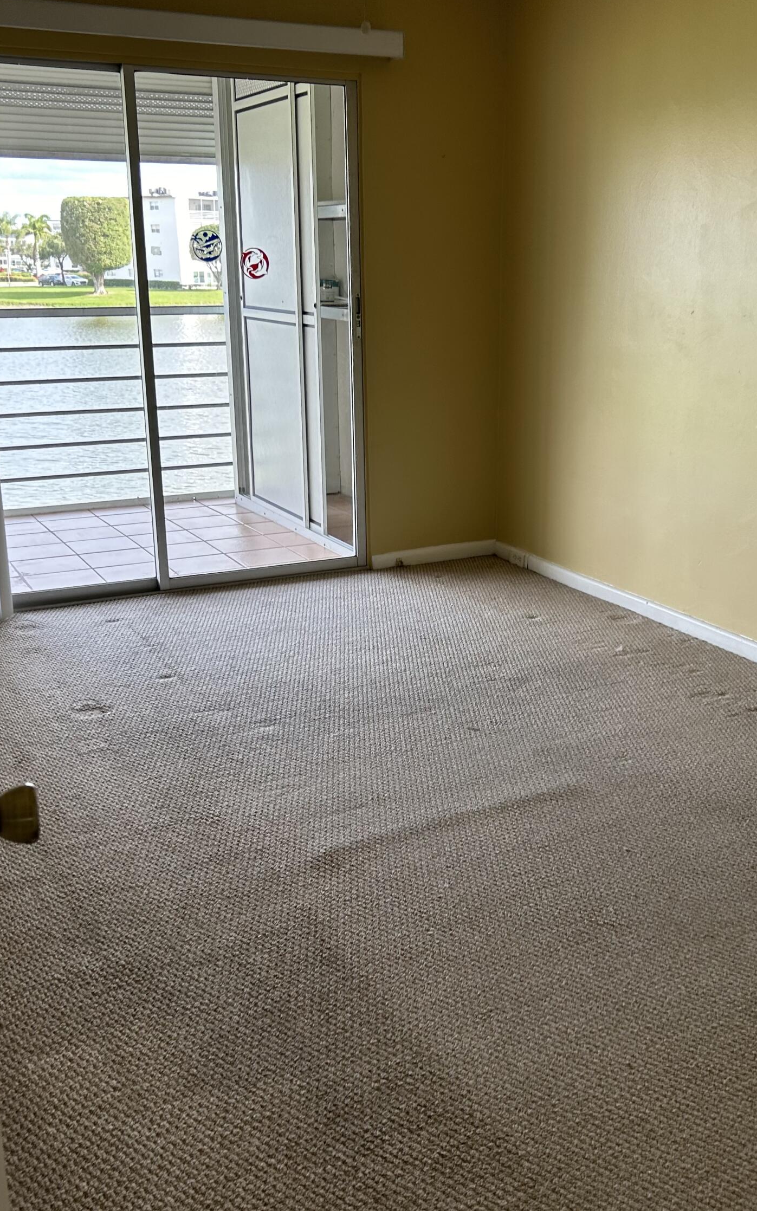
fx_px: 1221
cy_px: 604
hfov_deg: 34.3
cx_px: 461
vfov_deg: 52.7
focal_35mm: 37
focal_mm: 5.7
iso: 50
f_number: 1.5
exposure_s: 1/163
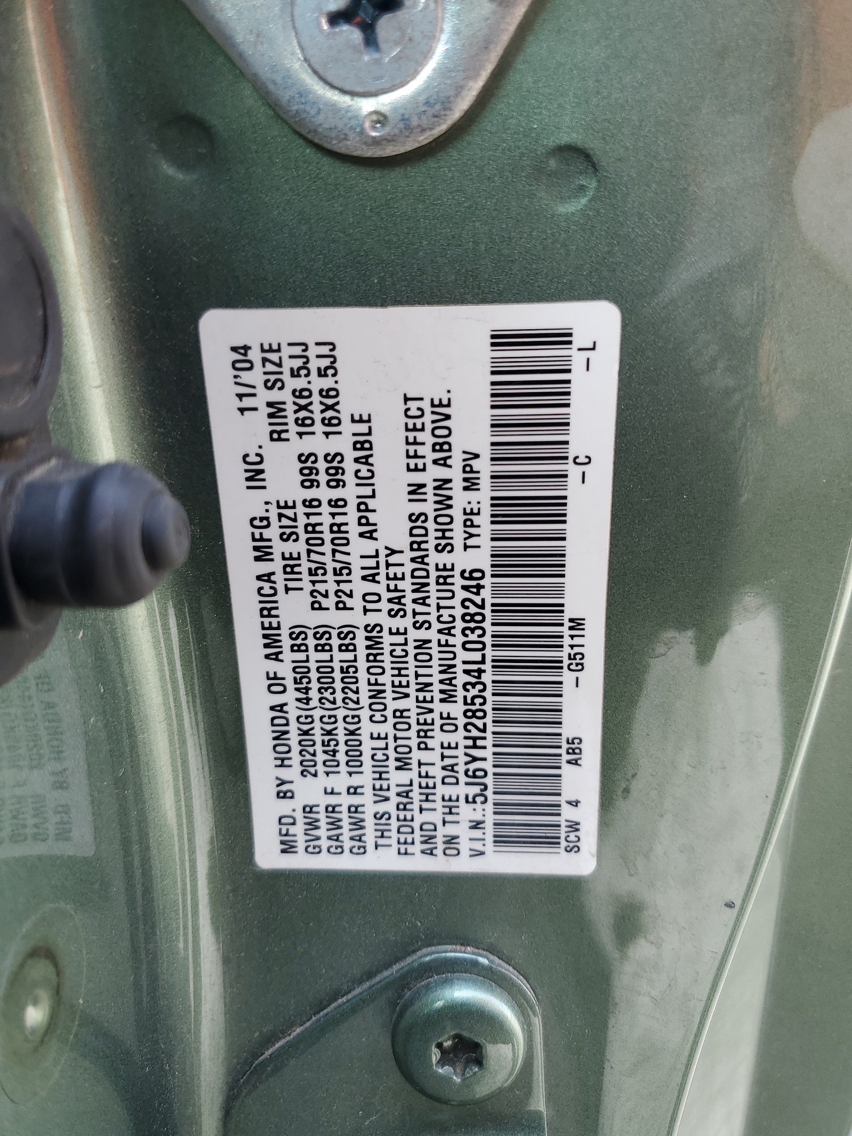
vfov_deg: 67.3
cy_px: 568
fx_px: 853
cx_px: 426
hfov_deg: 53.1
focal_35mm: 26
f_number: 1.5
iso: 50
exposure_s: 1/141
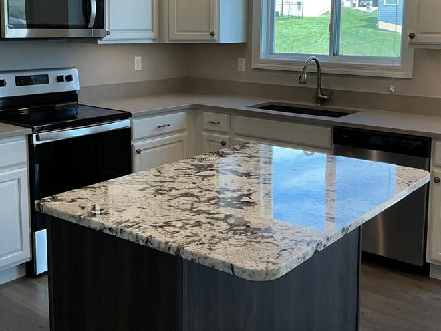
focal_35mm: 45
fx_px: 573
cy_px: 100
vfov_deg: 31.8
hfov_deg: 42.1
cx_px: 226
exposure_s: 1/120
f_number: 1.8
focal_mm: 3
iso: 32
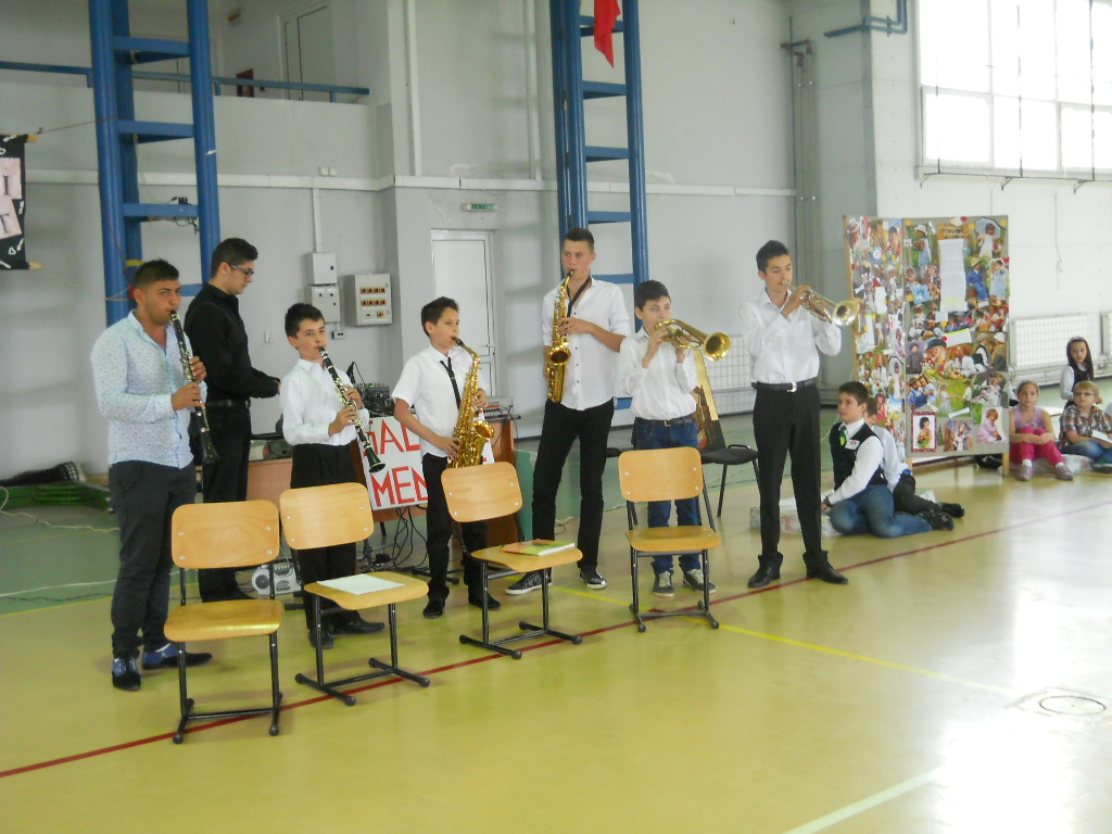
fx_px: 1317
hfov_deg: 45.8
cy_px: 417
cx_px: 556
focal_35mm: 41
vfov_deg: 35.1
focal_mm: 6.72
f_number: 3.1
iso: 320
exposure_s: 1/30
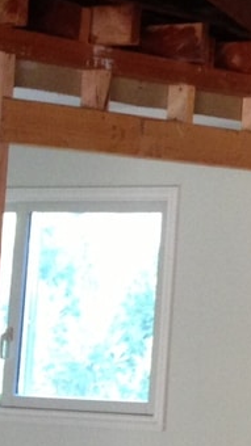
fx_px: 1670
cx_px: 702
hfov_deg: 7.7
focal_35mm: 141
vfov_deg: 15.2
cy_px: 101
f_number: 2.4
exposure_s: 1/20
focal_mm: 4.13
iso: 160
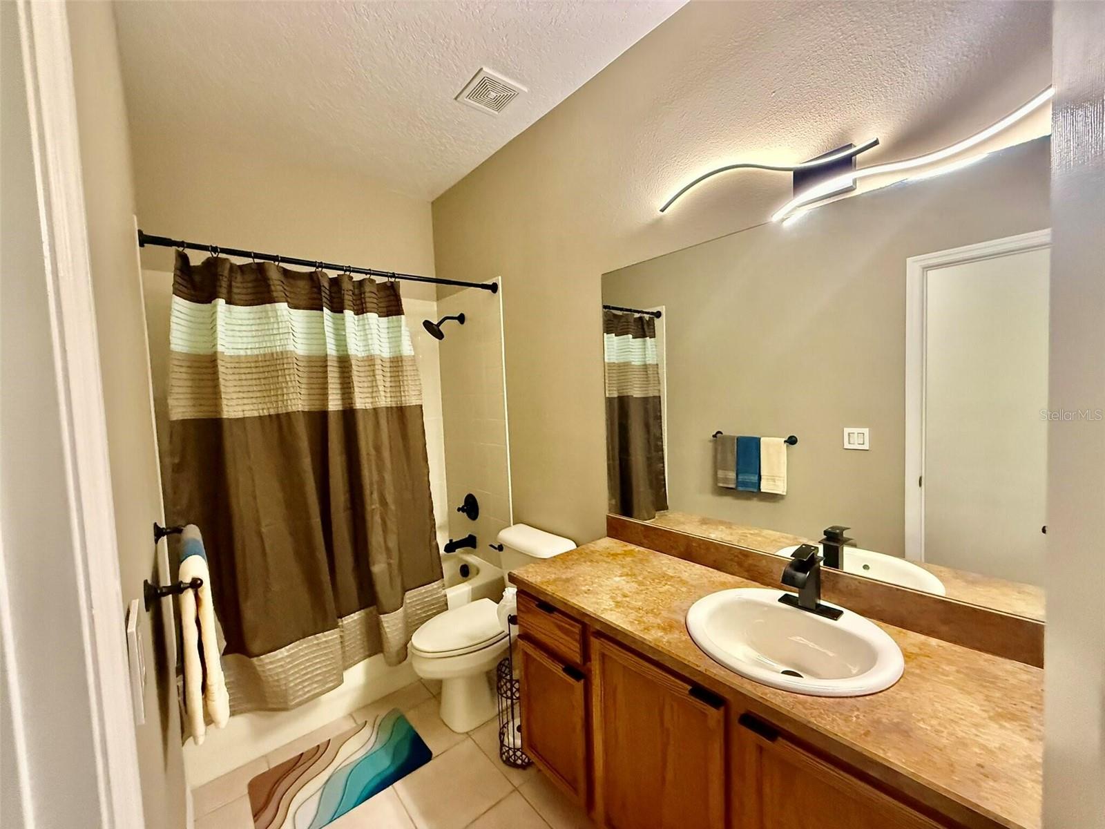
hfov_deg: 102.1
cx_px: 552
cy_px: 414
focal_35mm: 14
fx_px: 447
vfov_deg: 85.7
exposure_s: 1/60
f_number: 2.2
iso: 800
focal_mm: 2.22
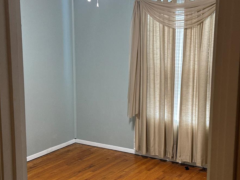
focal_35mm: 56
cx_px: 135
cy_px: 101
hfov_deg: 34.3
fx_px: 388
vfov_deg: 26.1
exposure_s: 1/40
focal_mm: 6.86
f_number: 1.78
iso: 200
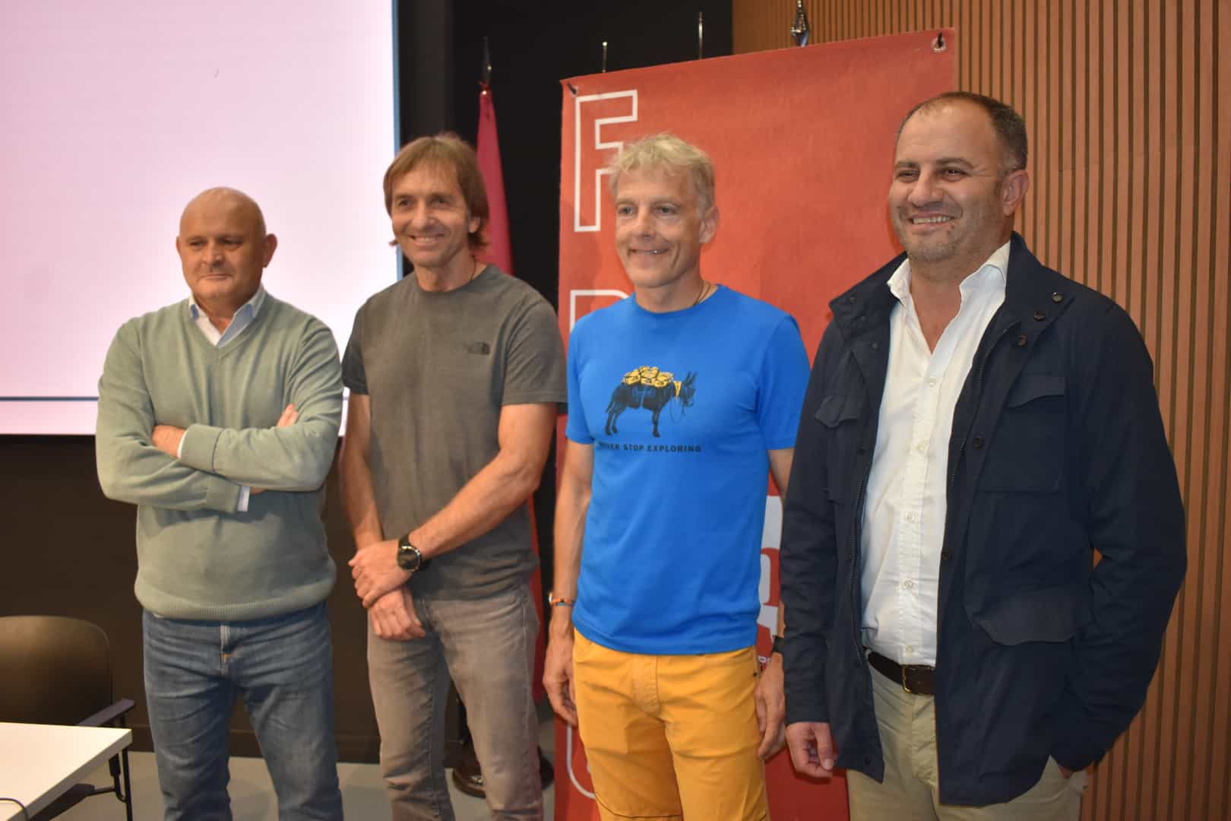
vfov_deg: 40.0
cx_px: 616
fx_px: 1128
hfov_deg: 57.2
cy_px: 410
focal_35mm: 33
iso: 800
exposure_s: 1/200
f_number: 4.5
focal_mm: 22
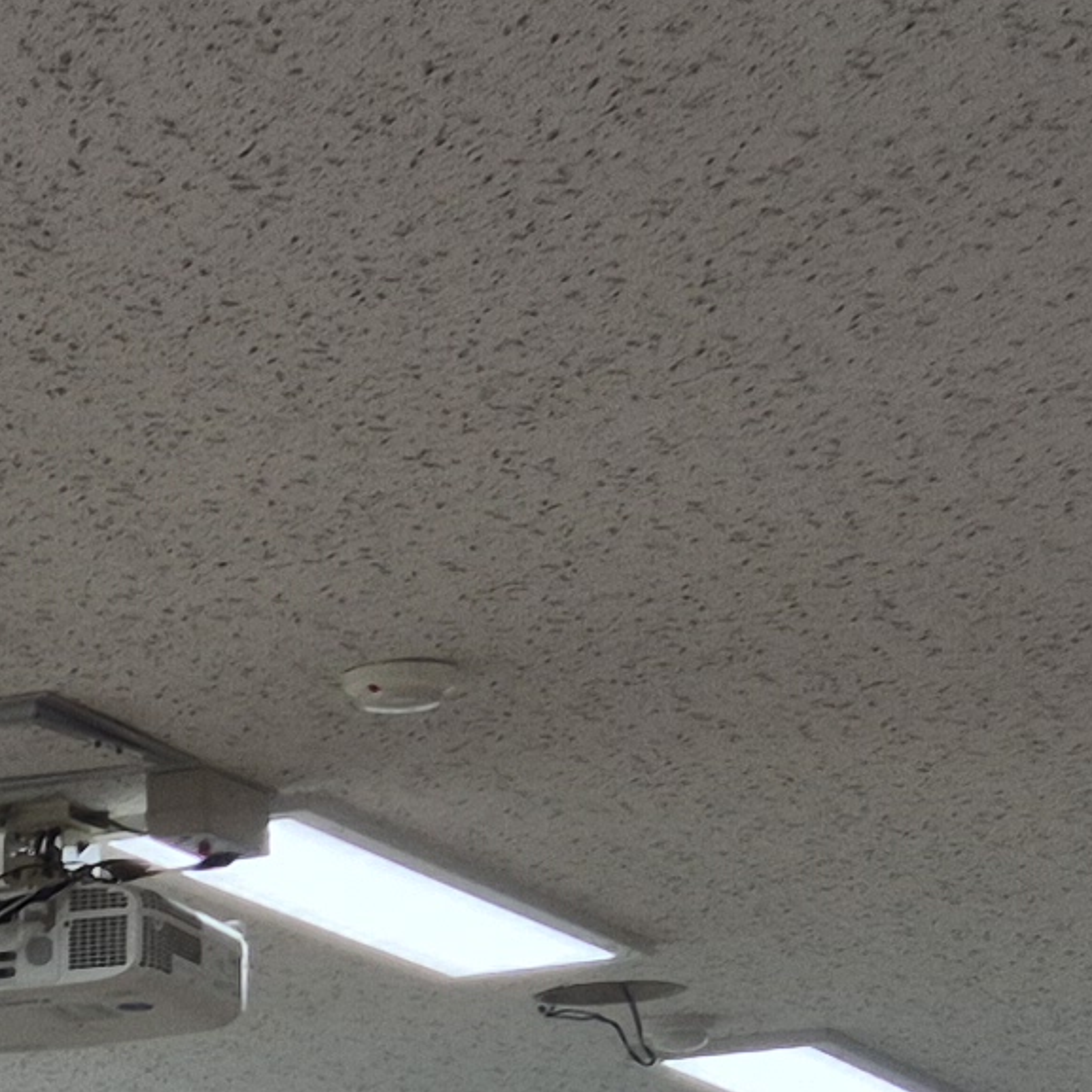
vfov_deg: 11.6
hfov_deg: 12.1
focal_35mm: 141
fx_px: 5032
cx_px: -291
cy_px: 1904
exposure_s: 1/172
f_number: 1.8
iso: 25
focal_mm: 5.4
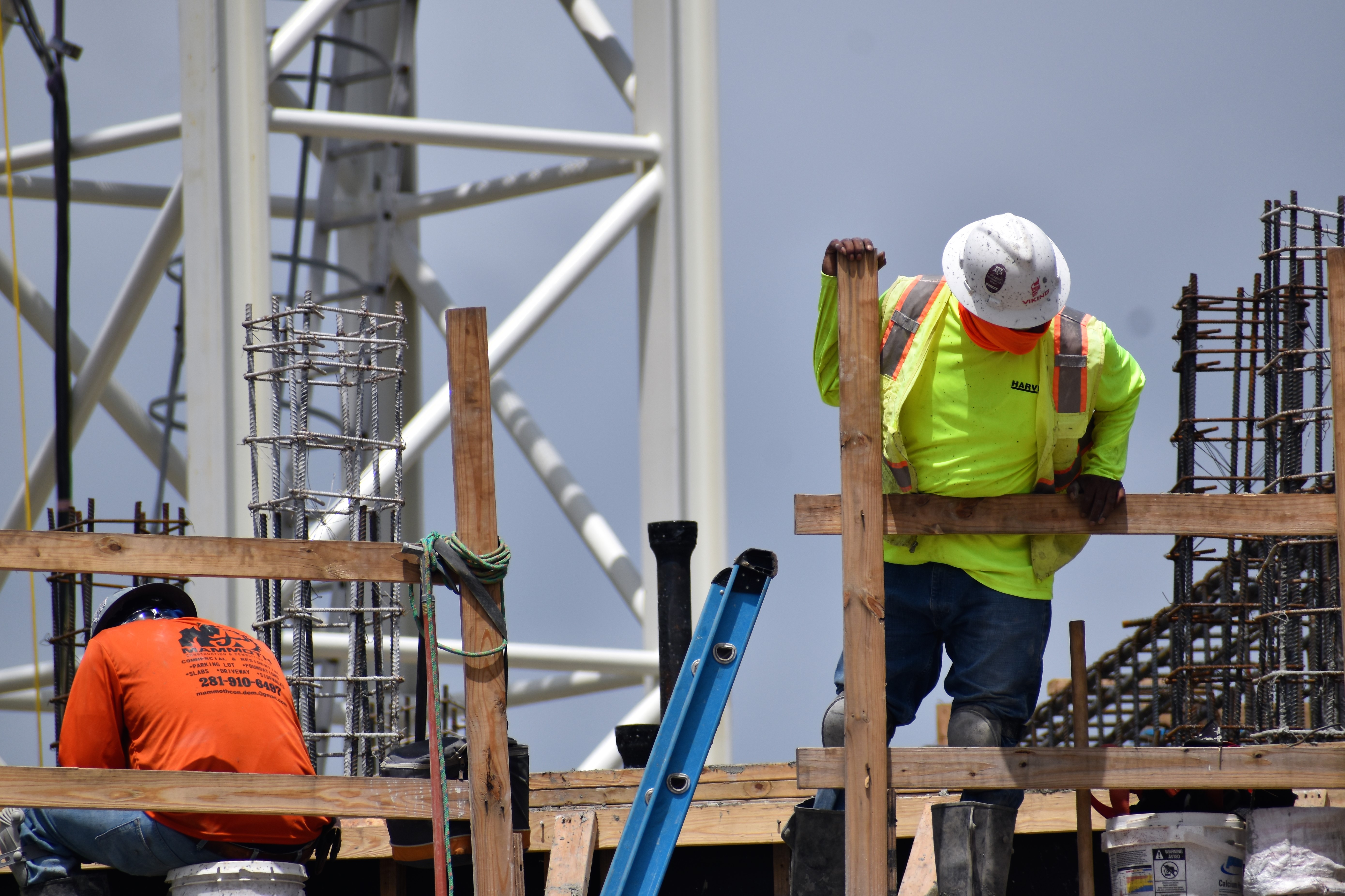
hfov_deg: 4.6
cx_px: 672
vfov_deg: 3.1
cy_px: 448
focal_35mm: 450
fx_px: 16810
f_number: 7.1
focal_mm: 300
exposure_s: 1/1600
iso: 200
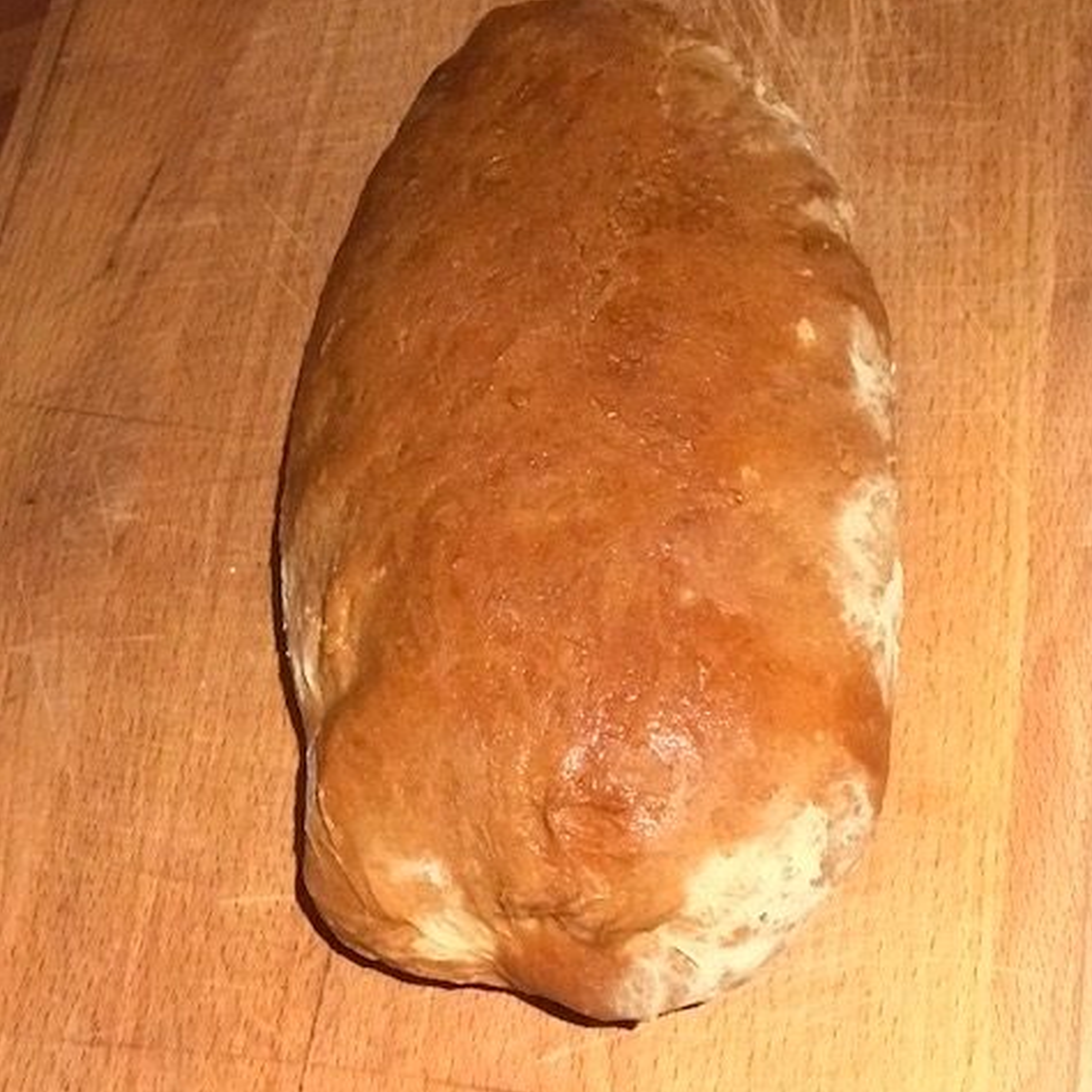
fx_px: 2427
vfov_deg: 25.3
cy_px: 452
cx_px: 548
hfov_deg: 25.4
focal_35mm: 68
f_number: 2.8
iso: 1250
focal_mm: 6.6
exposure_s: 1/99
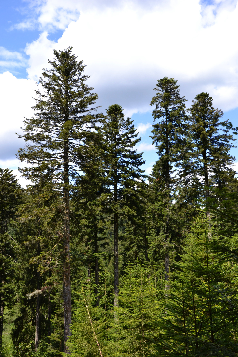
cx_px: 119
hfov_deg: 29.9
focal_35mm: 45
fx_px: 446
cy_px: 178
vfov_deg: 43.6
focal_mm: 30
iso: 100
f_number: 7.1
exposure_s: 1/200
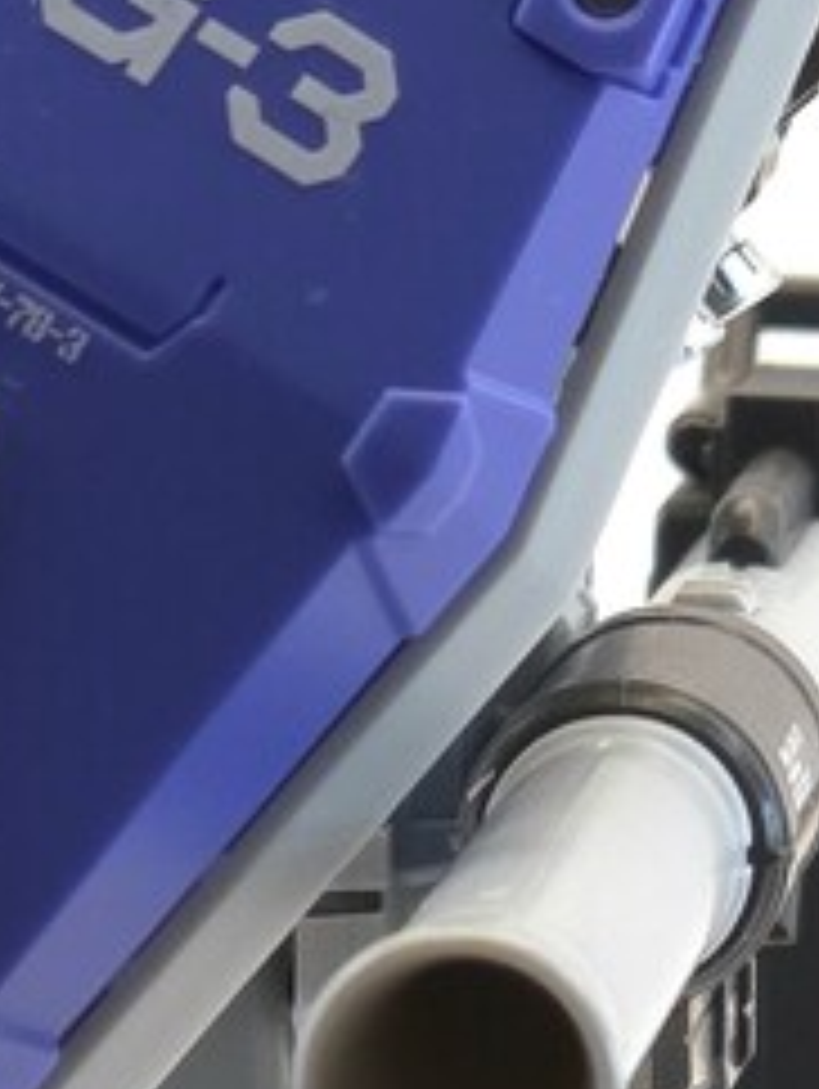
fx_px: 10770
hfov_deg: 4.4
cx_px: 194
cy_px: 1102
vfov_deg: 5.8
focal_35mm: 342
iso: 50
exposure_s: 1/60.2
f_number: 2.4
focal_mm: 7
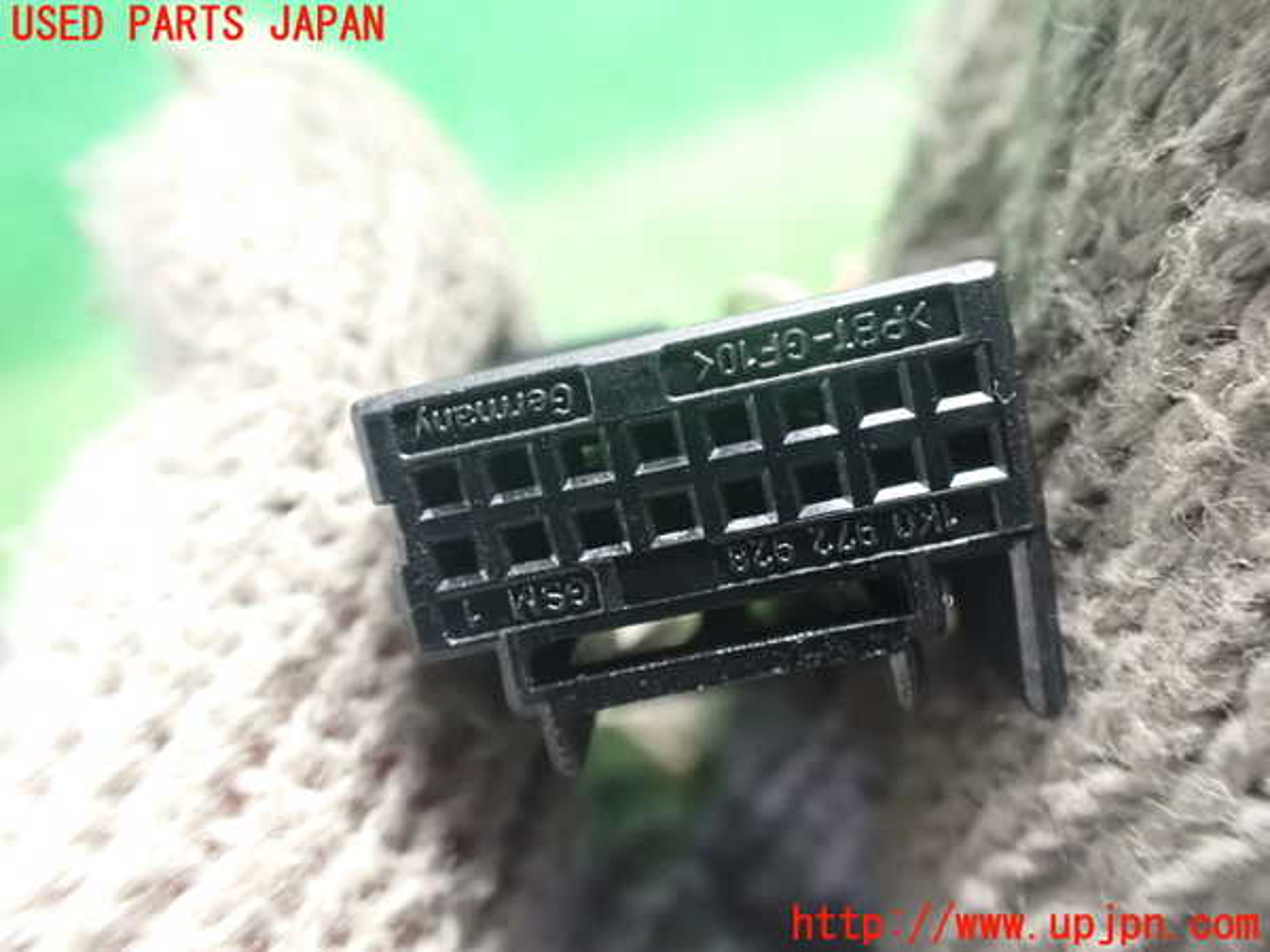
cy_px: 476
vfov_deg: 46.8
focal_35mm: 30
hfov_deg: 60.0
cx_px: 635
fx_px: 1101
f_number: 2.3
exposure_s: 1/25
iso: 1600
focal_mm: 5.4
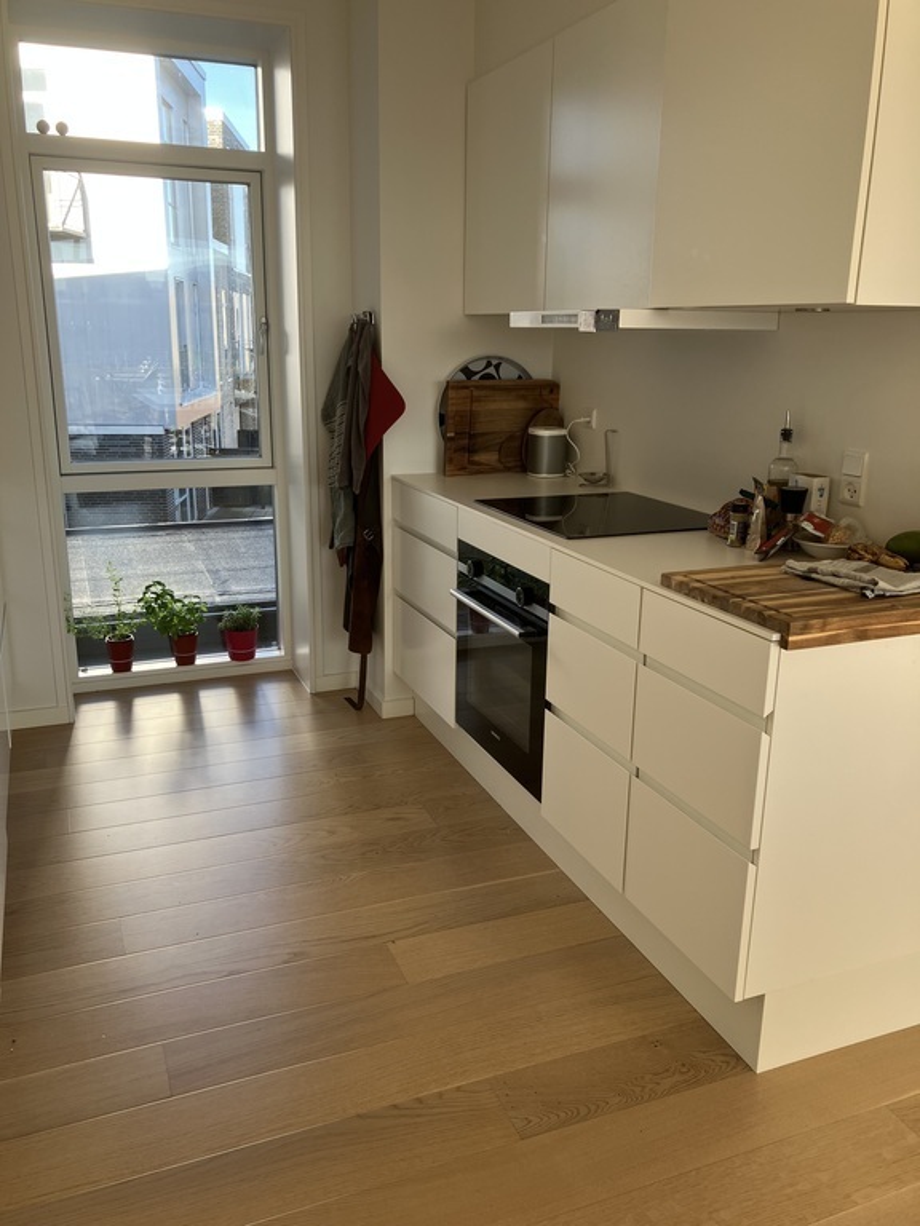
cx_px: 460
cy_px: 613
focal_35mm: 28
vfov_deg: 63.4
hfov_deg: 49.7
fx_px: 992
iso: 25
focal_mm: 3.99
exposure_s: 1/121
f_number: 1.8
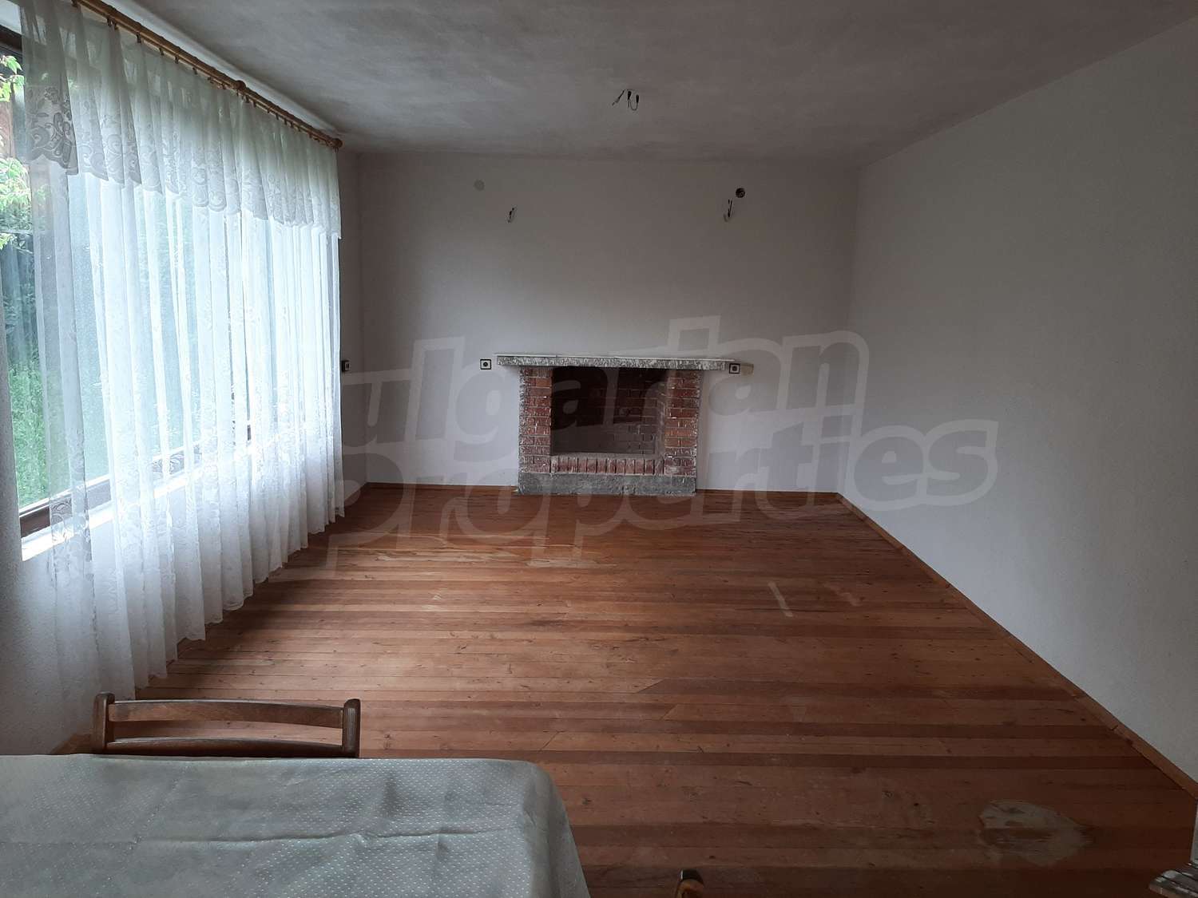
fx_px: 900
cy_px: 449
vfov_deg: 53.1
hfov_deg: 67.3
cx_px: 599
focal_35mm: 26
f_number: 1.7
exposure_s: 1/100
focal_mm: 3.93
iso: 64
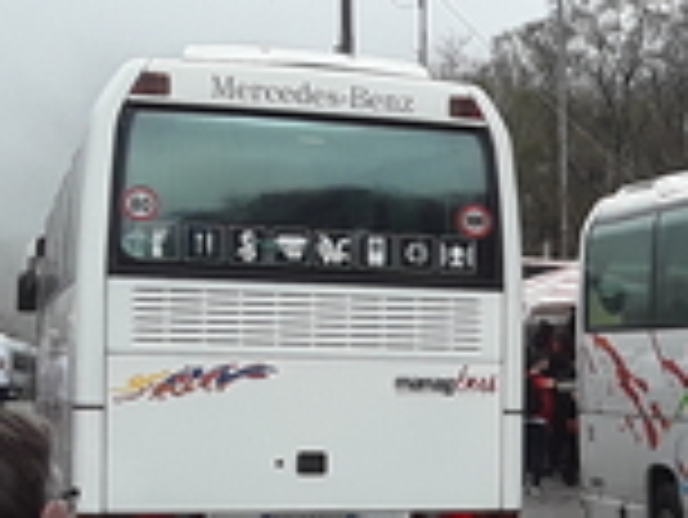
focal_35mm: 106
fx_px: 2108
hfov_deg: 17.2
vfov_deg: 13.9
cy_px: 432
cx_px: 949
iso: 40
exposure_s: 1/1241
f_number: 1.9
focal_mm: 2.91
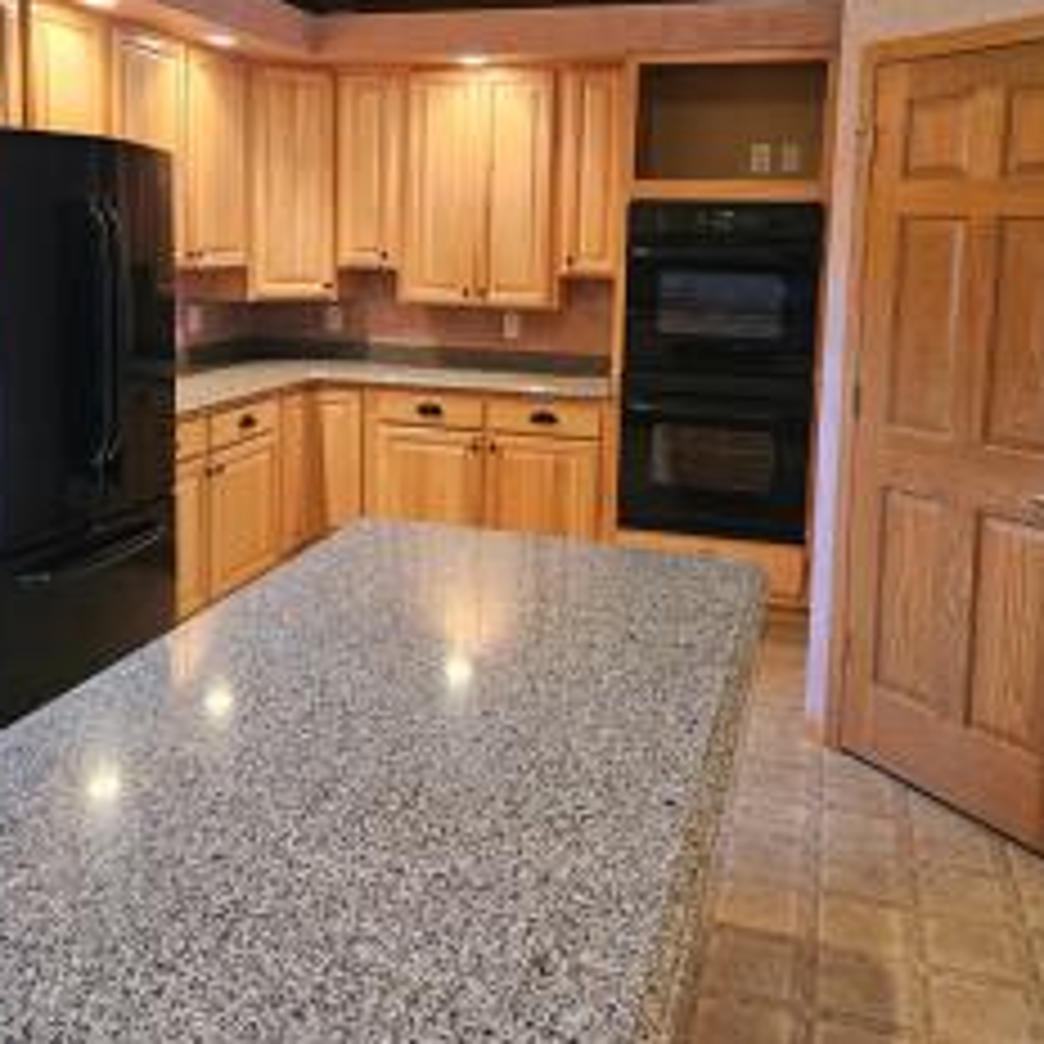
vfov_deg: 46.7
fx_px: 1194
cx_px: 482
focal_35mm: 35
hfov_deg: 47.2
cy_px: 378
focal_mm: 5.4
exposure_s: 1/120
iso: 640
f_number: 1.8
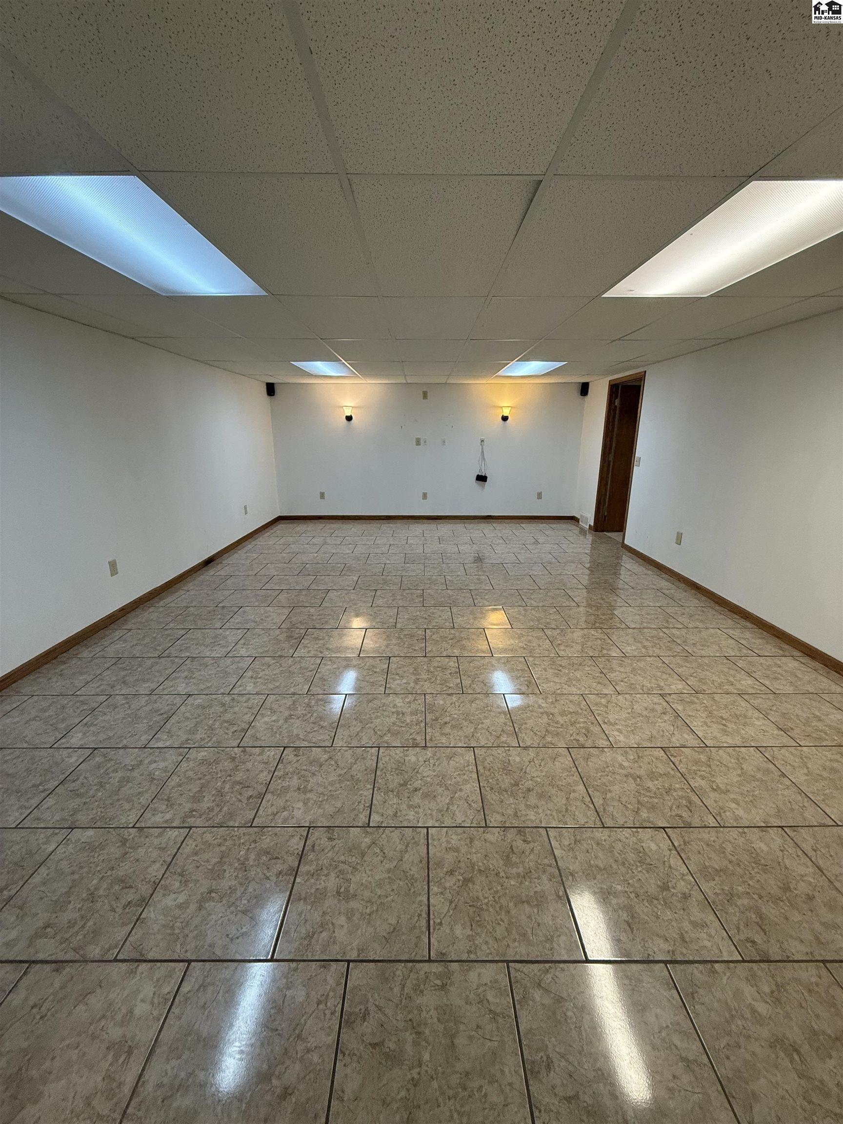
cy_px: 562
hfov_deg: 85.7
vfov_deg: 102.1
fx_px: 455
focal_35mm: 14
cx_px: 422
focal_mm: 2.22
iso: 320
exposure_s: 1/120
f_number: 2.2
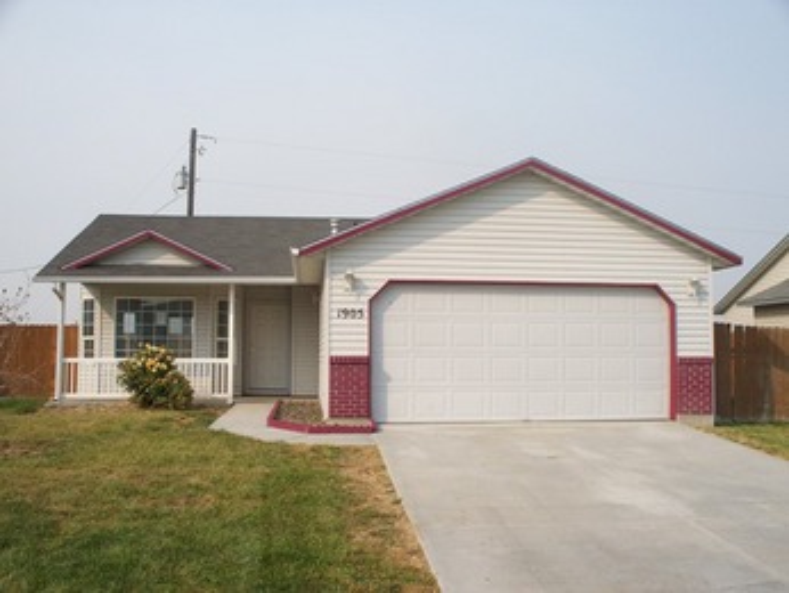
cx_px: 394
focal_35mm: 36
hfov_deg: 51.3
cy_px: 296
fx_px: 821
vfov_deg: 39.7
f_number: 5
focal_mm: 7.54
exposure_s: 1/320
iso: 64
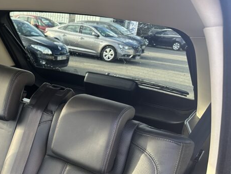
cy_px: 139
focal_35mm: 42
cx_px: 35
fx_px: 280
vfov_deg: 33.4
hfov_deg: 42.1
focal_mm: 6.86
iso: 200
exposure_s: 1/121
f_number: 1.78
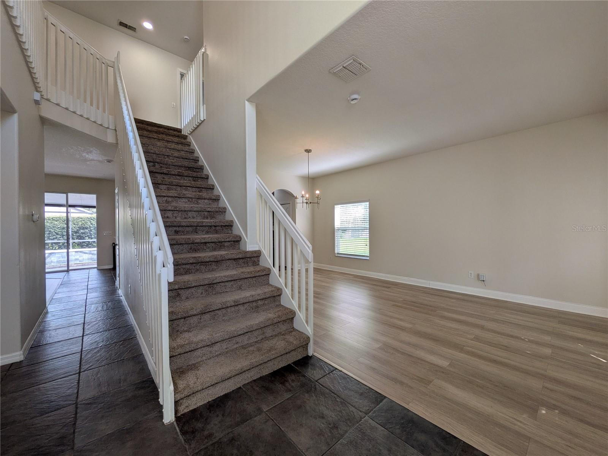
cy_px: 228
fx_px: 246
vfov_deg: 85.7
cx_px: 304
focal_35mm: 14
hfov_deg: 102.1
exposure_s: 1/153
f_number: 2.2
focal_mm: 1.83
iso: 50
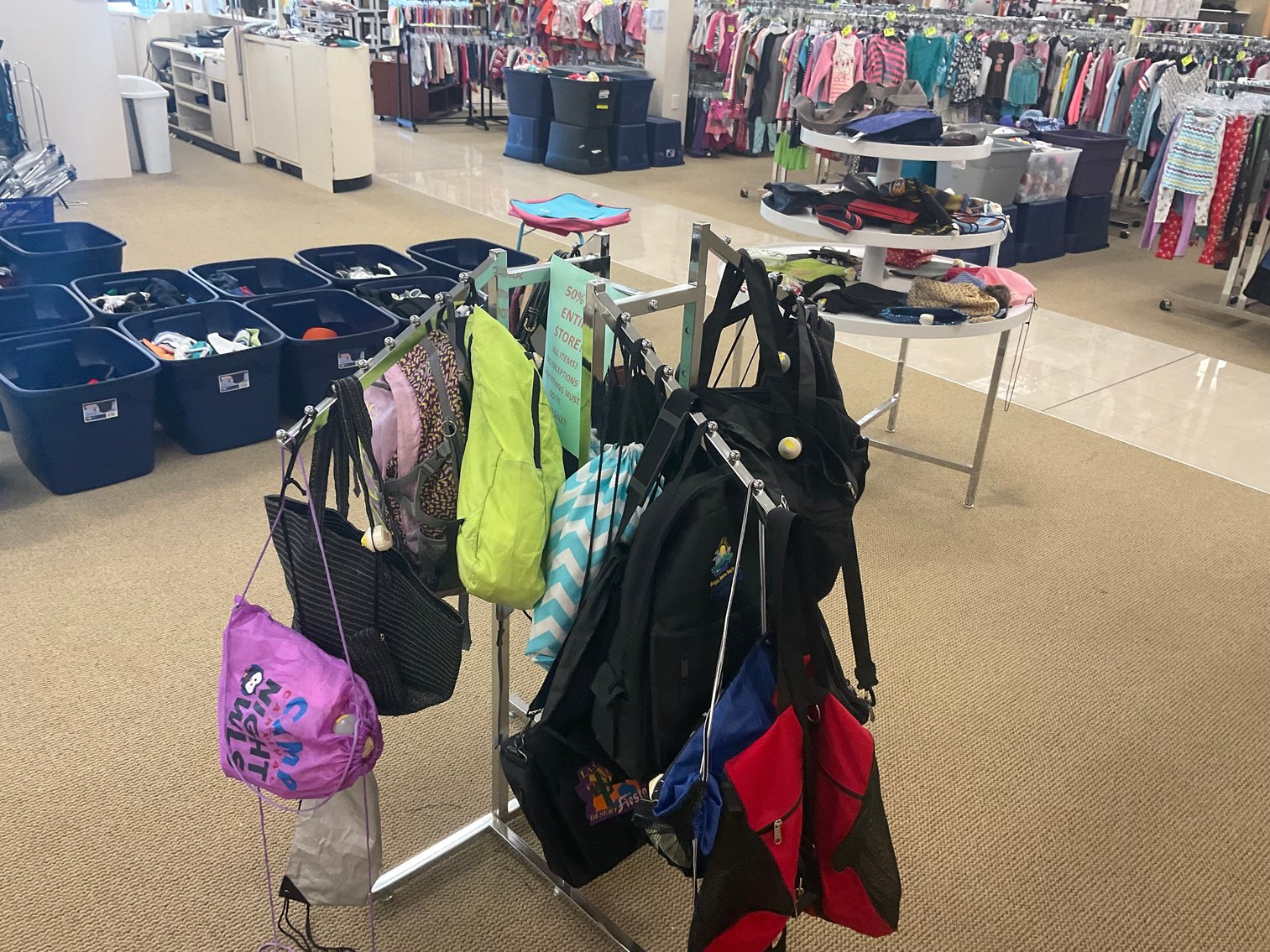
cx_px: 635
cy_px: 476
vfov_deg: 48.2
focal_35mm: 29
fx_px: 1064
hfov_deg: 61.7
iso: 100
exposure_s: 1/60
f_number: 1.8
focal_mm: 3
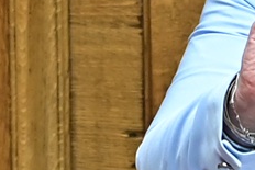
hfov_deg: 1.1
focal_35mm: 1794
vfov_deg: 0.8
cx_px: 475
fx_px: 12715
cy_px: 110
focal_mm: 200
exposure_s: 1/200
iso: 640
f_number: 3.5
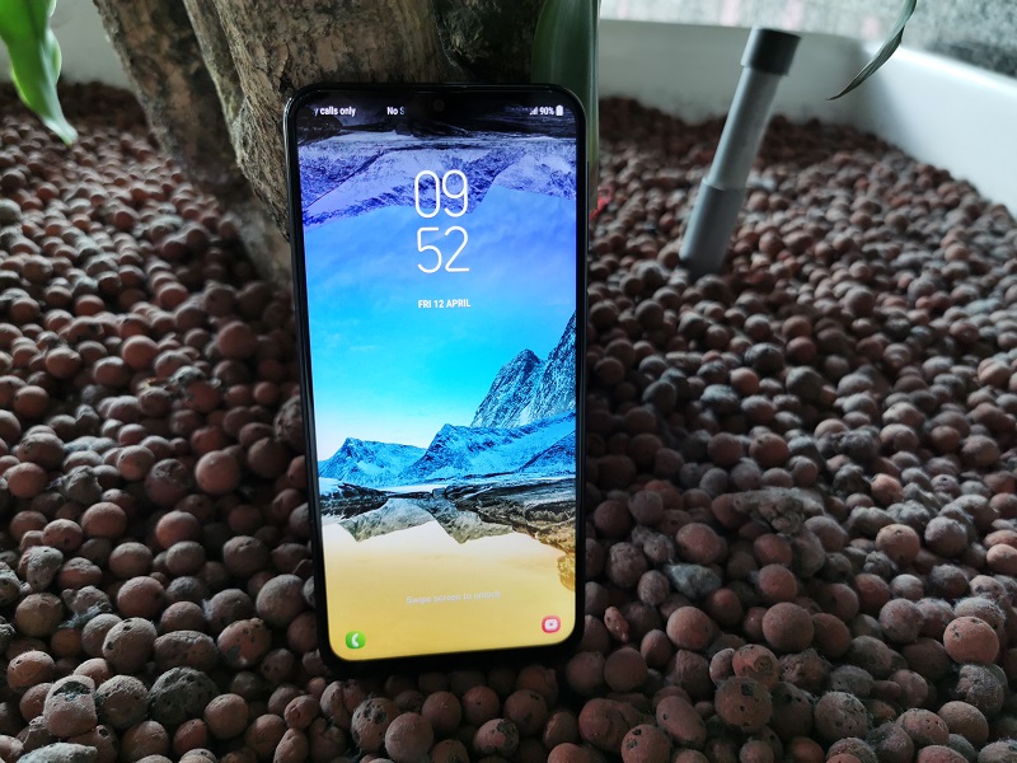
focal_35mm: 27
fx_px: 793
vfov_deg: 51.4
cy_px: 382
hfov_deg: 65.3
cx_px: 508
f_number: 1.6
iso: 100
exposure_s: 1/100
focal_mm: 5.56
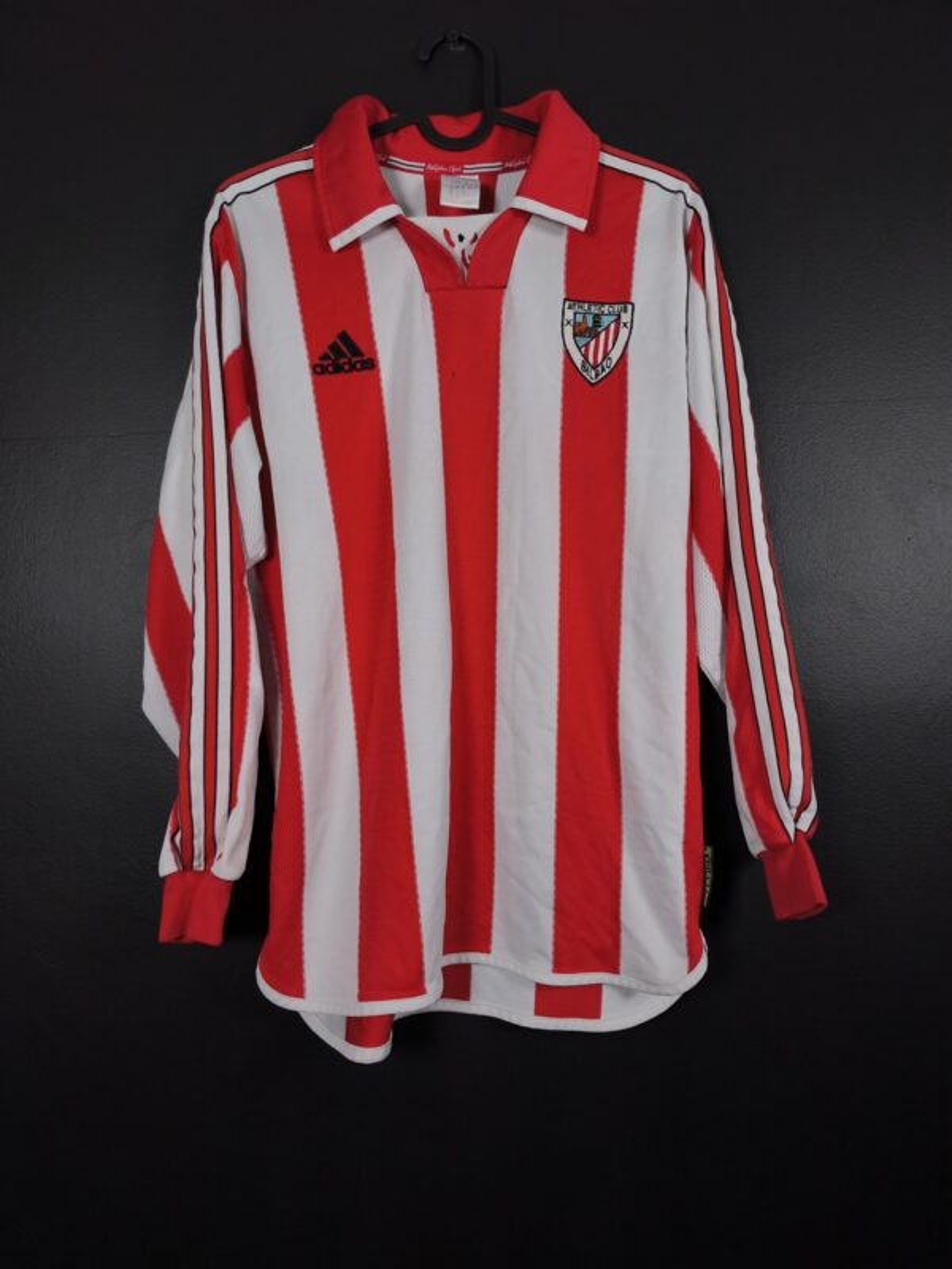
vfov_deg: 73.9
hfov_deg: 58.9
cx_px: 476
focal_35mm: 23
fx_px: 843
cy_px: 634
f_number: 1.6
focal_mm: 6.57
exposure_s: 1/125
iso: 320
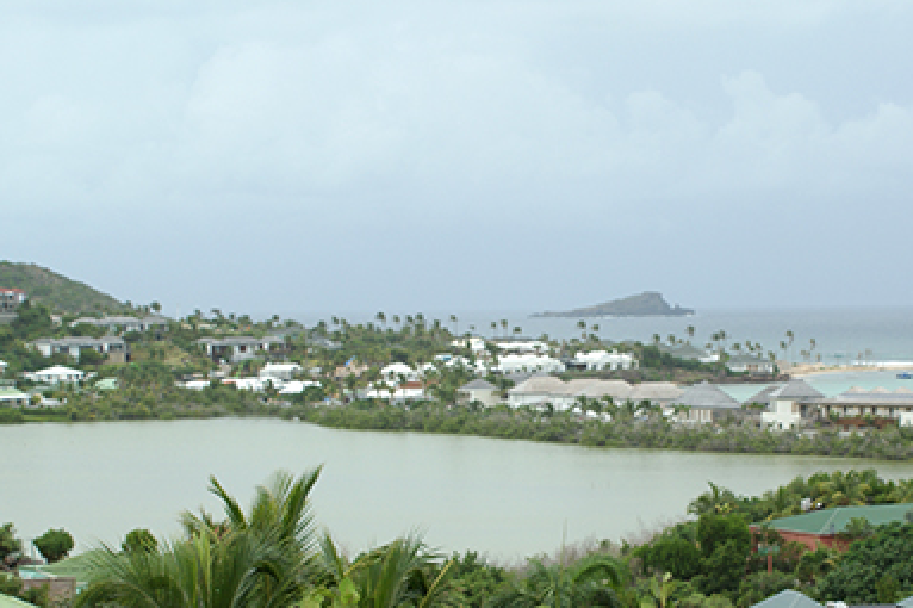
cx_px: 651
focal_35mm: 96
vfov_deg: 14.2
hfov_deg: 21.1
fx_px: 2431
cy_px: 446
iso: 100
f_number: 7.1
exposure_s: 1/125
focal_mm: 35
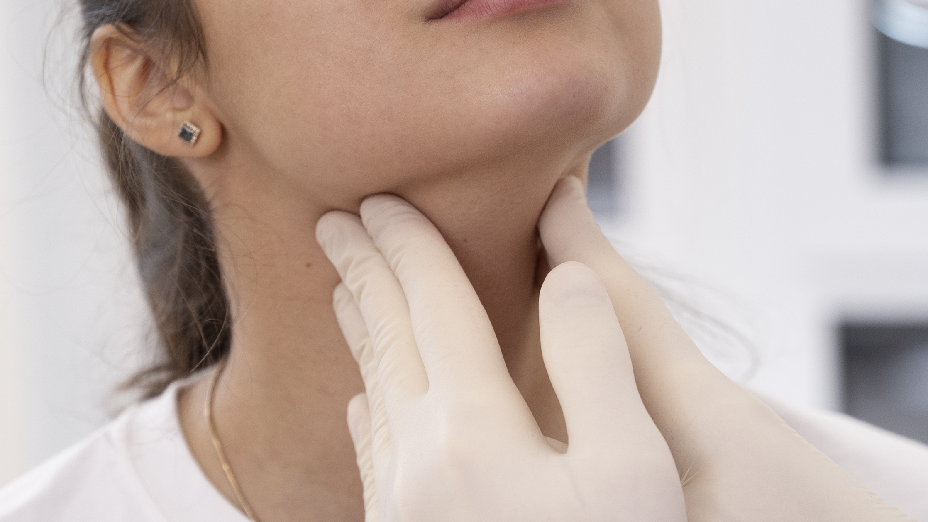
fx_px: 3674
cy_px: 359
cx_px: 313
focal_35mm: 149
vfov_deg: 8.1
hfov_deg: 14.4
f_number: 2.8
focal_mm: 53.1
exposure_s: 1/160
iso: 250
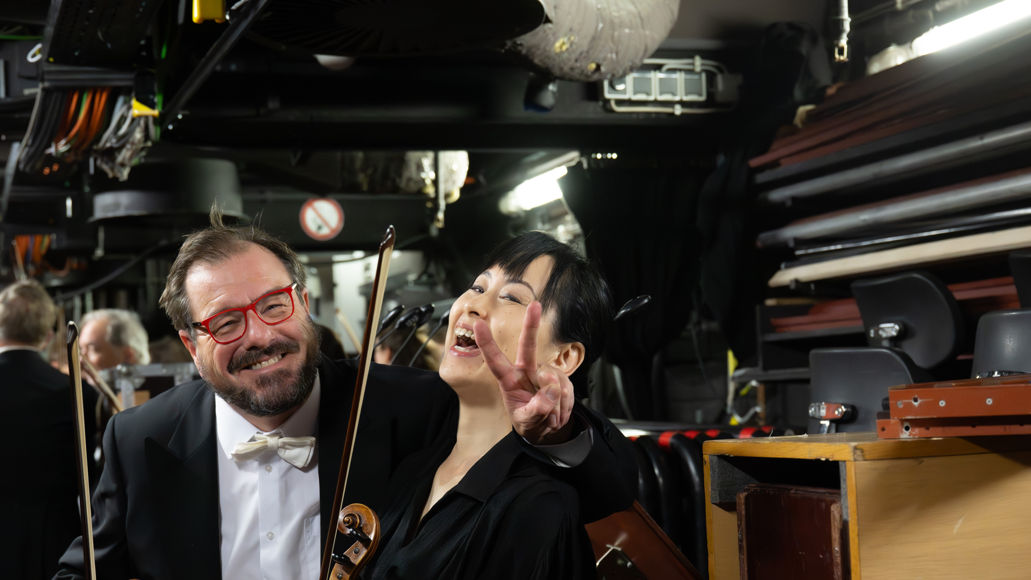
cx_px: 467
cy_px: 361
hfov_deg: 35.4
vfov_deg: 20.3
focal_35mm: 59
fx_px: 1613
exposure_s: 1/200
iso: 6400
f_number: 4
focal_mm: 43
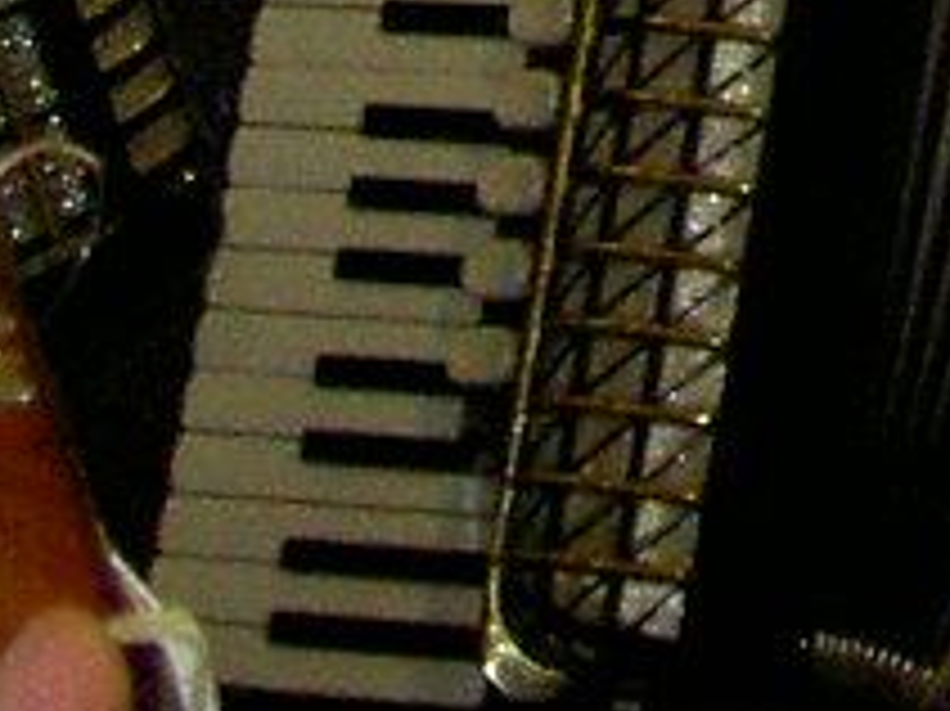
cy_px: -1890
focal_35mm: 296
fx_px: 8119
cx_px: 1999
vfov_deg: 4.7
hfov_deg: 6.5
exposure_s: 1/59.5
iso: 100
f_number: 2.8
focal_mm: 8
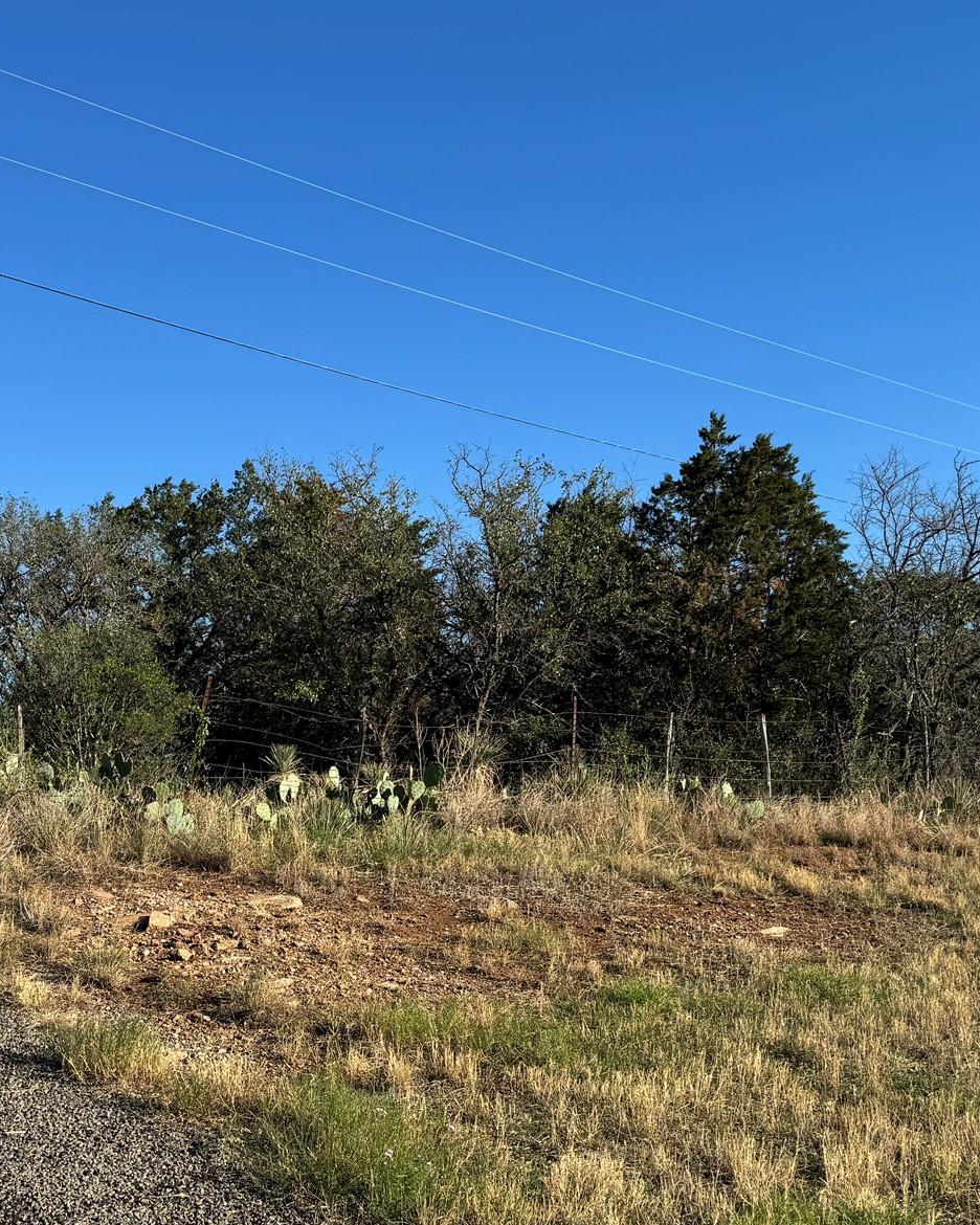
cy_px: 688
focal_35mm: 41
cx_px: 342
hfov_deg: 36.2
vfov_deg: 44.7
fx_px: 1486
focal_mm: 6.86
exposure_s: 1/3413
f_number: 1.78
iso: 80
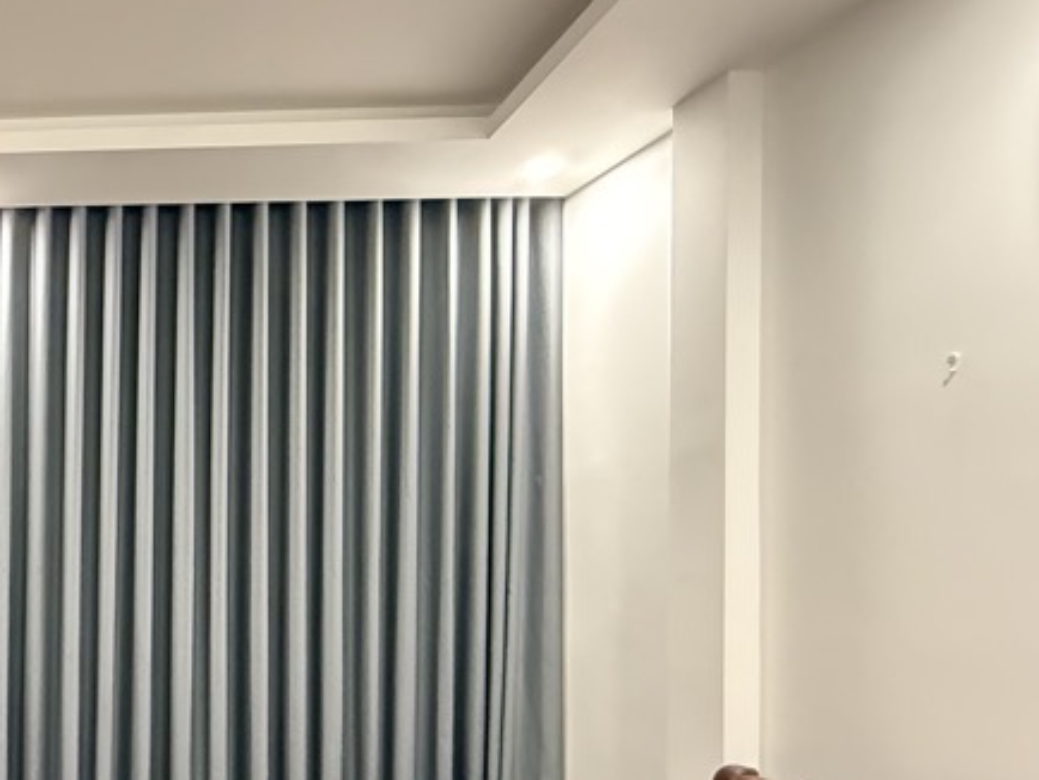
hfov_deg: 43.8
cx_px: -81
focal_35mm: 33
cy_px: 543
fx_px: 991
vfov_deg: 42.2
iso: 1250
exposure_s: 1/33
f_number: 2.2
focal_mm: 2.22
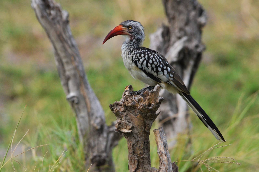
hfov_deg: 2.8
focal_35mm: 750
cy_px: 86
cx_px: 130
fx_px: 5385
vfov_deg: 1.8
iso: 2500
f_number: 11
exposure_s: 1/2000
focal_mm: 500
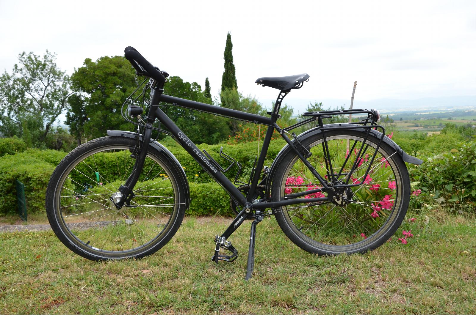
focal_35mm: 38
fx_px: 495
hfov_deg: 51.4
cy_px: 158
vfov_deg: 35.3
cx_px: 238
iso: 200
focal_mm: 25
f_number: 8
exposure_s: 1/250
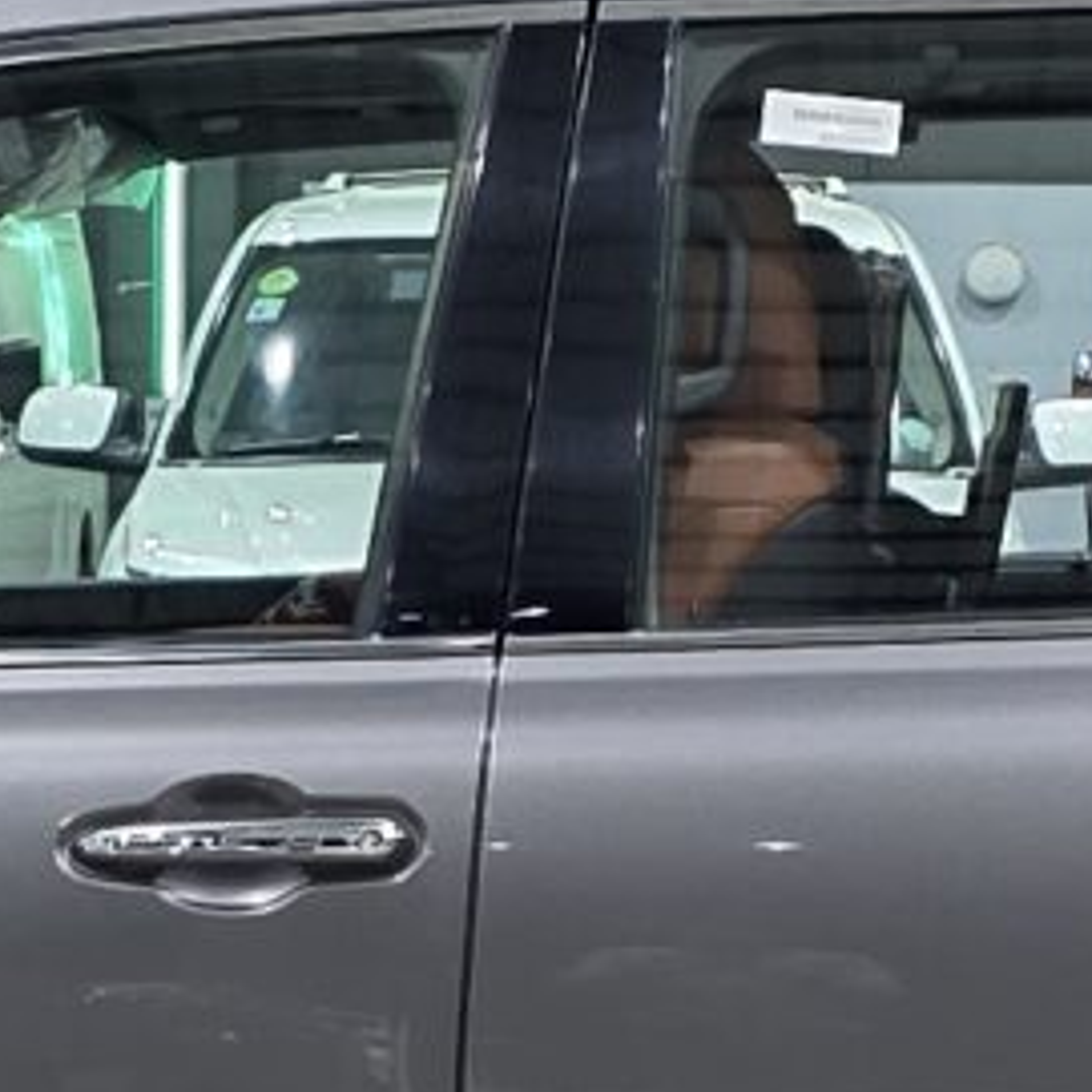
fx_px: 6853
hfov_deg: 9.1
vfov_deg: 9.1
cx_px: 556
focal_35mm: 192
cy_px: 1108
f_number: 1.7
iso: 200
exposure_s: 1/120
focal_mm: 6.3
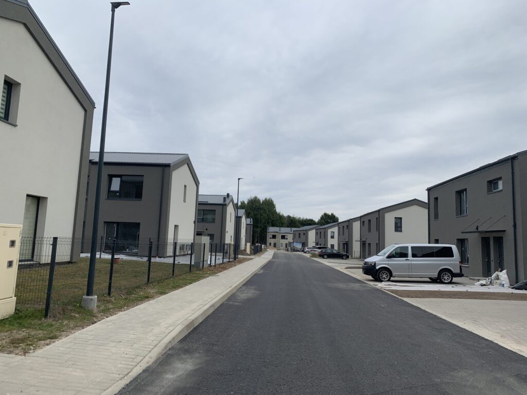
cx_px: 264
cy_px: 198
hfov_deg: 67.3
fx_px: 396
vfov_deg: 53.1
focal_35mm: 26
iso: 25
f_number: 1.8
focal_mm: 4.25
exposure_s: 1/2994
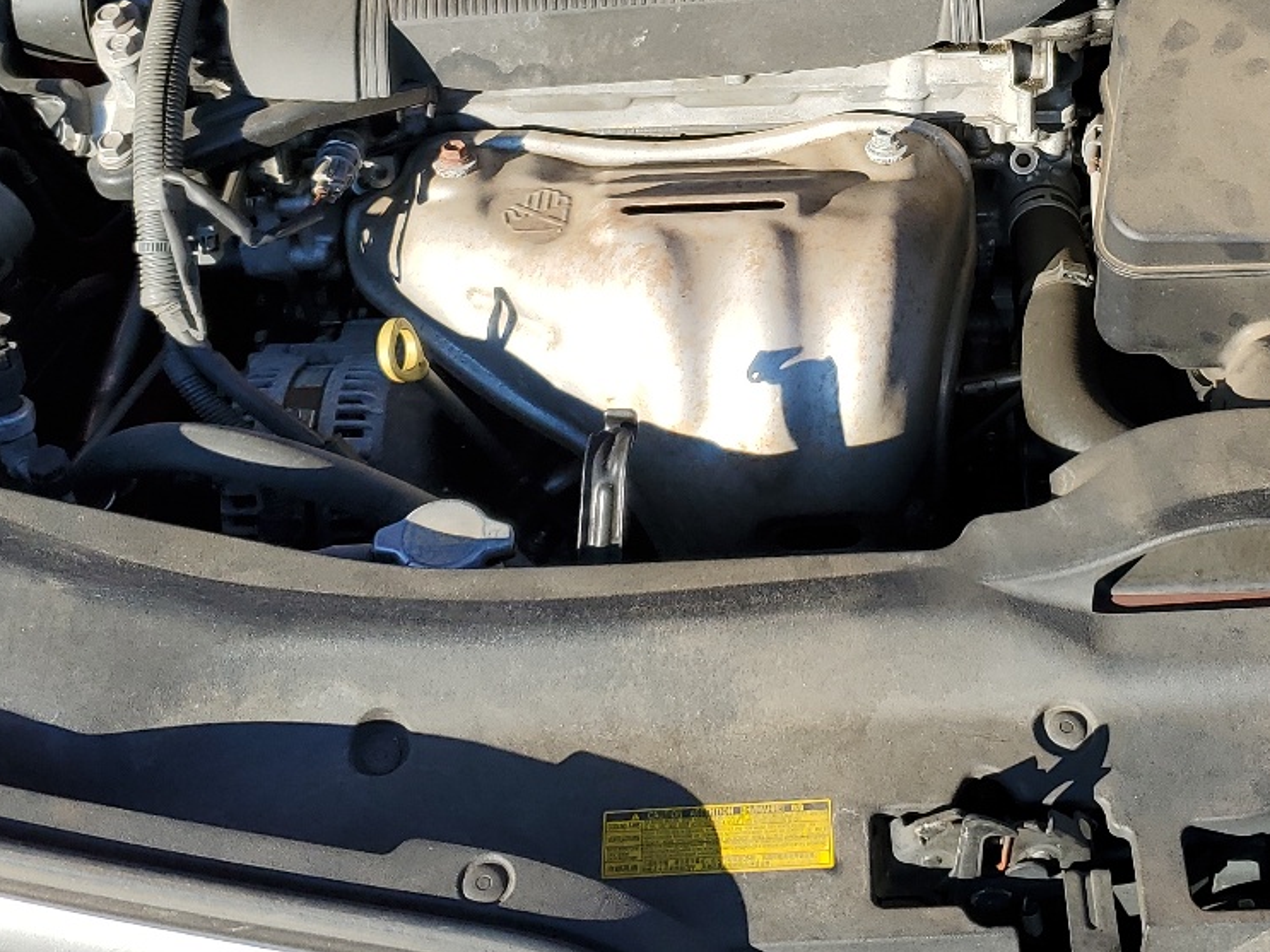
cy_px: 147
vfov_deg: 25.5
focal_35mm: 56
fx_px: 2054
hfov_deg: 33.8
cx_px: 913
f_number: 1.5
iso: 50
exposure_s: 1/1429
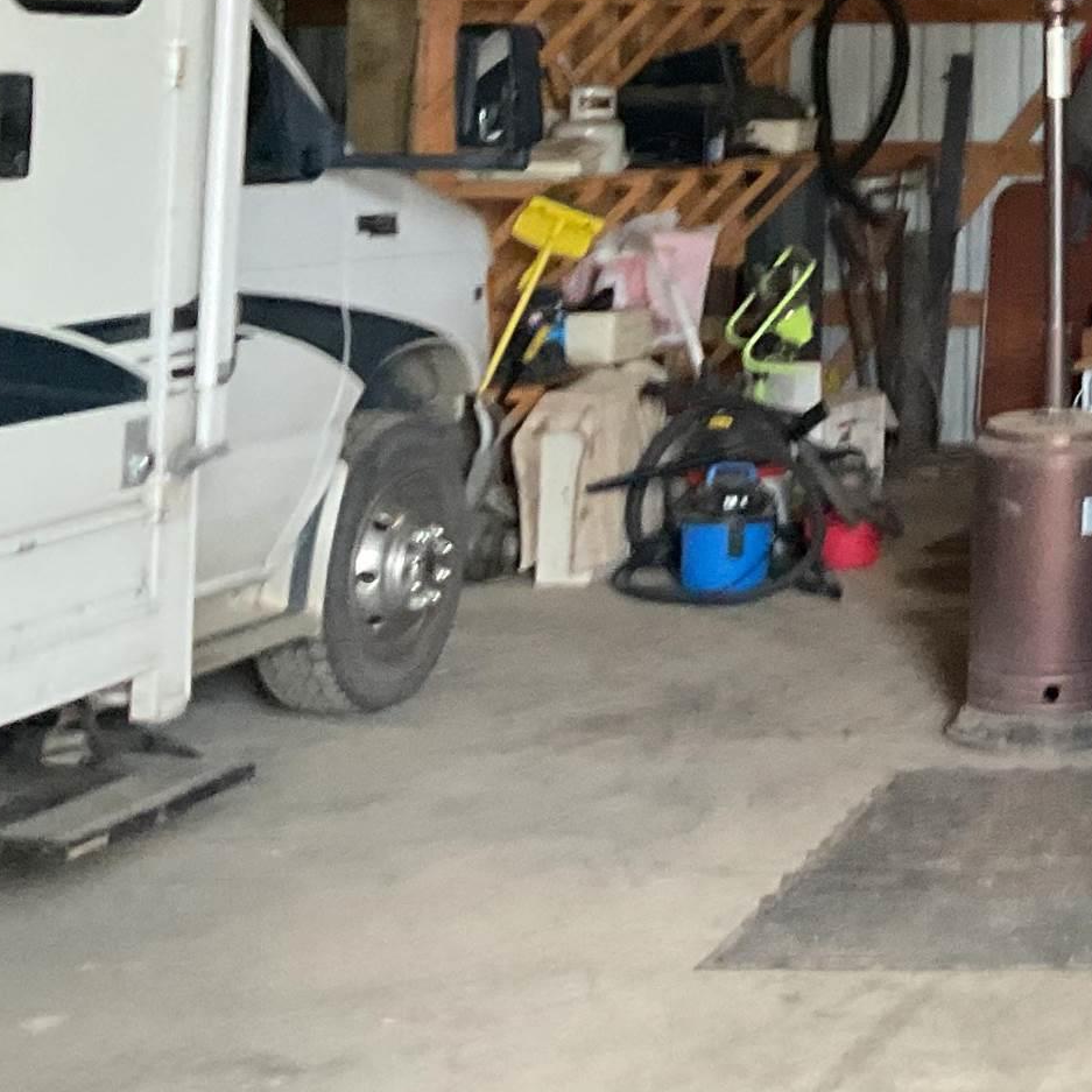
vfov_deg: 19.6
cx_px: 1538
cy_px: -148
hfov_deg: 18.7
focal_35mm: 84
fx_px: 2998
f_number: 1.8
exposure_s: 1/60
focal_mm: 3
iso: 160
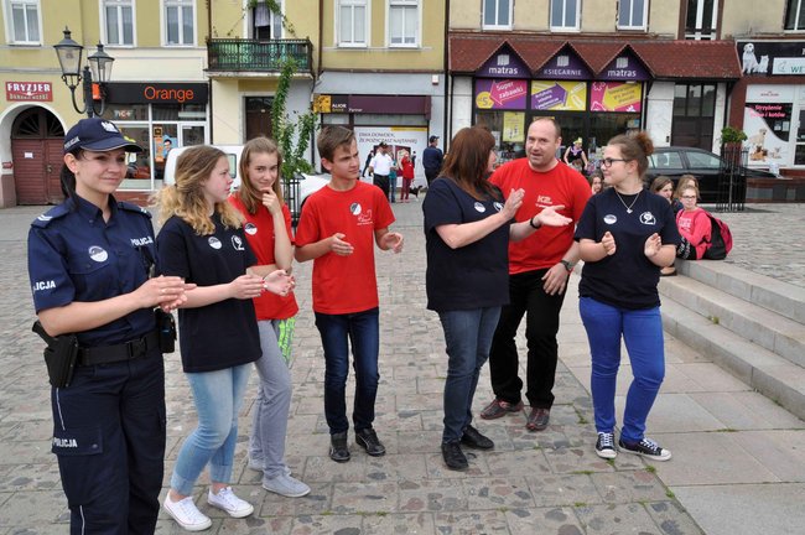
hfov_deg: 57.3
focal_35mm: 33
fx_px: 737
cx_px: 402
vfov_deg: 39.9
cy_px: 268
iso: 640
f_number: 14
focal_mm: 22
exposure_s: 1/200
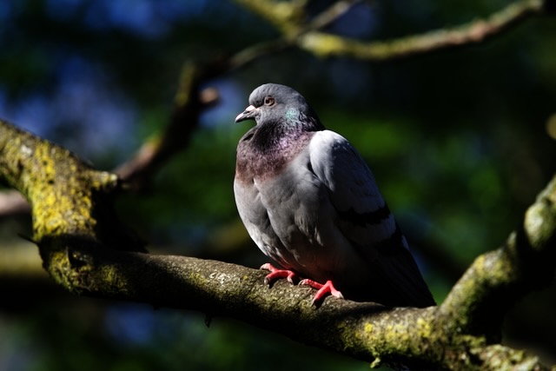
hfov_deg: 10.3
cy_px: 186
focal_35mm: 200
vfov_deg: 6.9
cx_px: 278
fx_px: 3089
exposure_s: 1/250
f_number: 4
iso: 100
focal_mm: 200
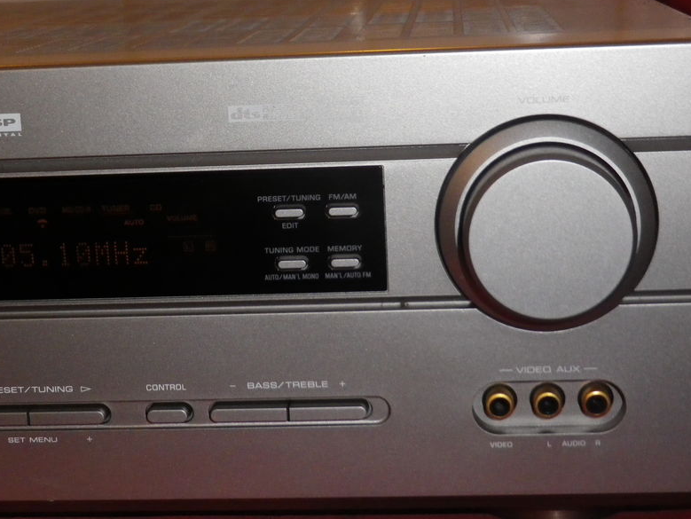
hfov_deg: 28.5
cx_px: 349
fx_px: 1358
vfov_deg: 21.6
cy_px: 234
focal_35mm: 68
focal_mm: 9.5
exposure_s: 1/60
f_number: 4.4
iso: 400
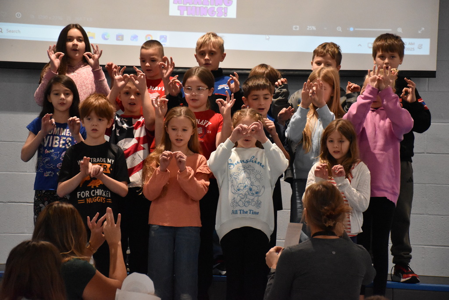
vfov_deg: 11.4
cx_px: 224
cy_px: 150
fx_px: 1497
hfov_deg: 17.1
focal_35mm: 120
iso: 6400
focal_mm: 80
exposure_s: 1/320
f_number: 5.3
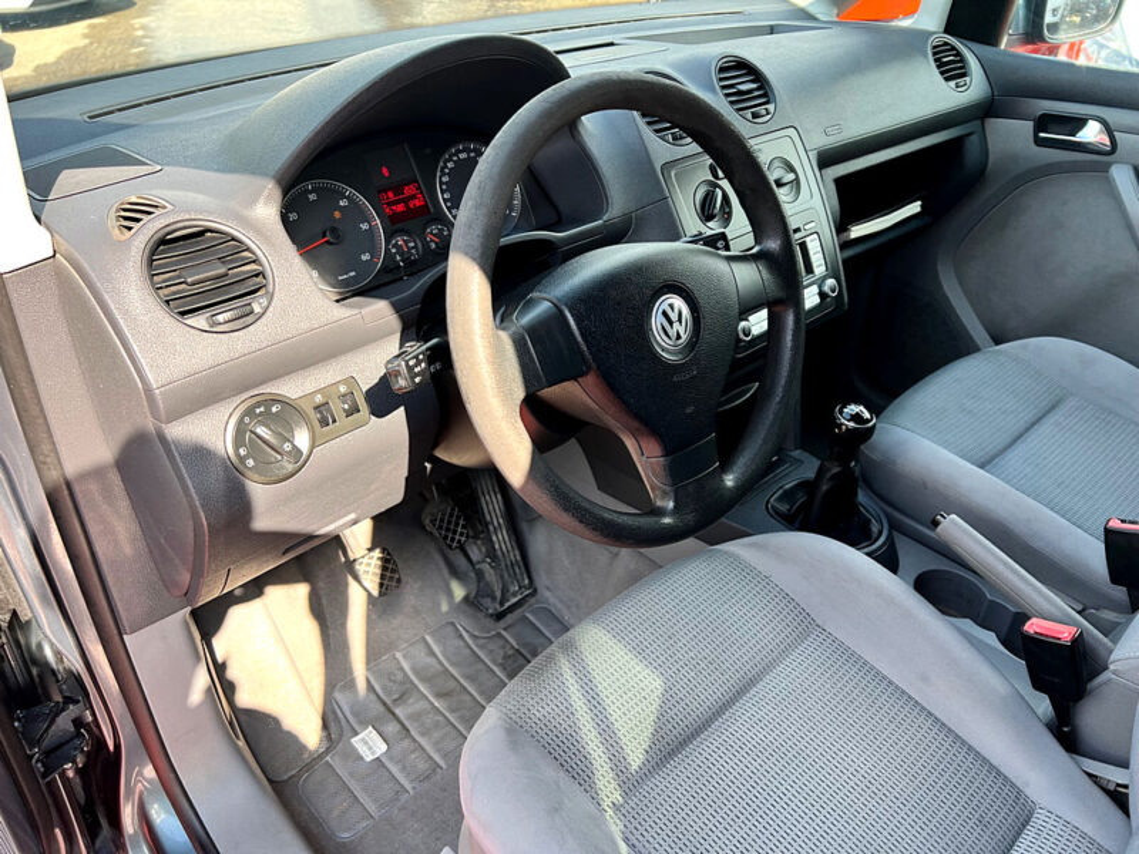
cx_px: 570
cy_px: 427
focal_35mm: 26
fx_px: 856
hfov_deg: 67.3
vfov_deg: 53.1
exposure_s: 1/279
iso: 40
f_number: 1.5
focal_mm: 5.7
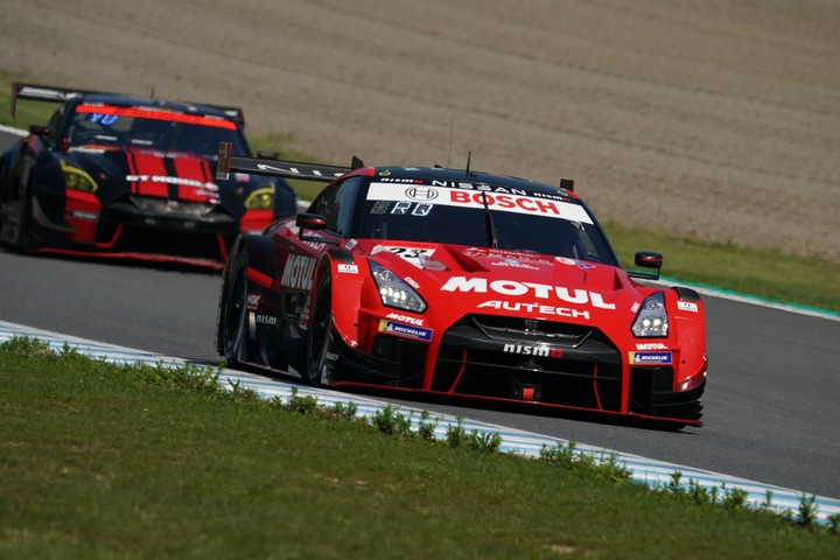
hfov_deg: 3.4
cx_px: 420
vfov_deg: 2.3
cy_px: 280
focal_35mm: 600
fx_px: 13999
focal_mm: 600
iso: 250
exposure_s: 1/800
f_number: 11
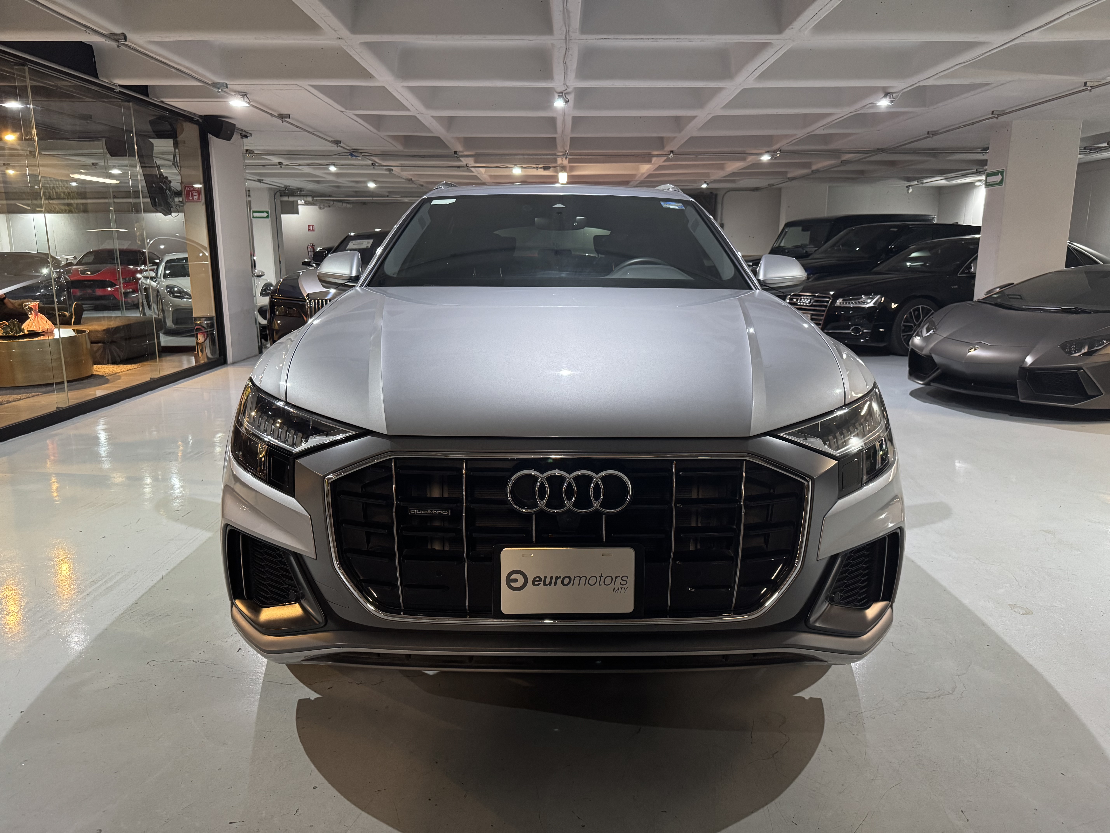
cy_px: 416
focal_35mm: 24
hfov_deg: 71.6
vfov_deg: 56.8
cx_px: 555
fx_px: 770
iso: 500
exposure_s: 1/60
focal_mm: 6.76
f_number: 1.78
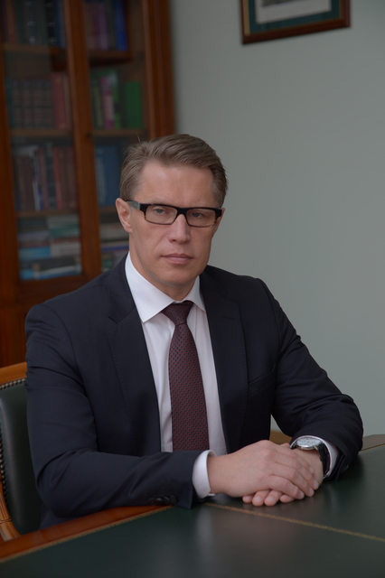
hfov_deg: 16.1
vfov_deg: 23.9
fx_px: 1365
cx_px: 192
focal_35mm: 85
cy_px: 289
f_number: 5.6
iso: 200
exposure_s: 1/60
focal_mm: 85
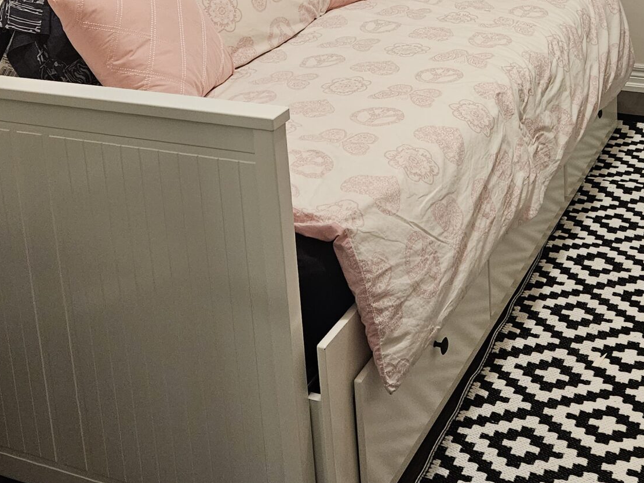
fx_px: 986
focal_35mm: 53
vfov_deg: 25.3
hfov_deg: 35.5
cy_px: -66
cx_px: 475
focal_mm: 5.4
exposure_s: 1/120
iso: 640
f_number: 1.8
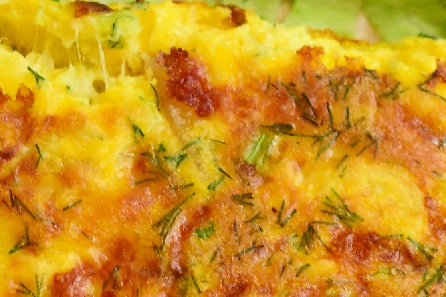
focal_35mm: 194
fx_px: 2403
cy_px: 359
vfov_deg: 7.0
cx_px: 443
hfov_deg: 10.5
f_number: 4
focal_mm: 24
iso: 100
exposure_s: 1/15
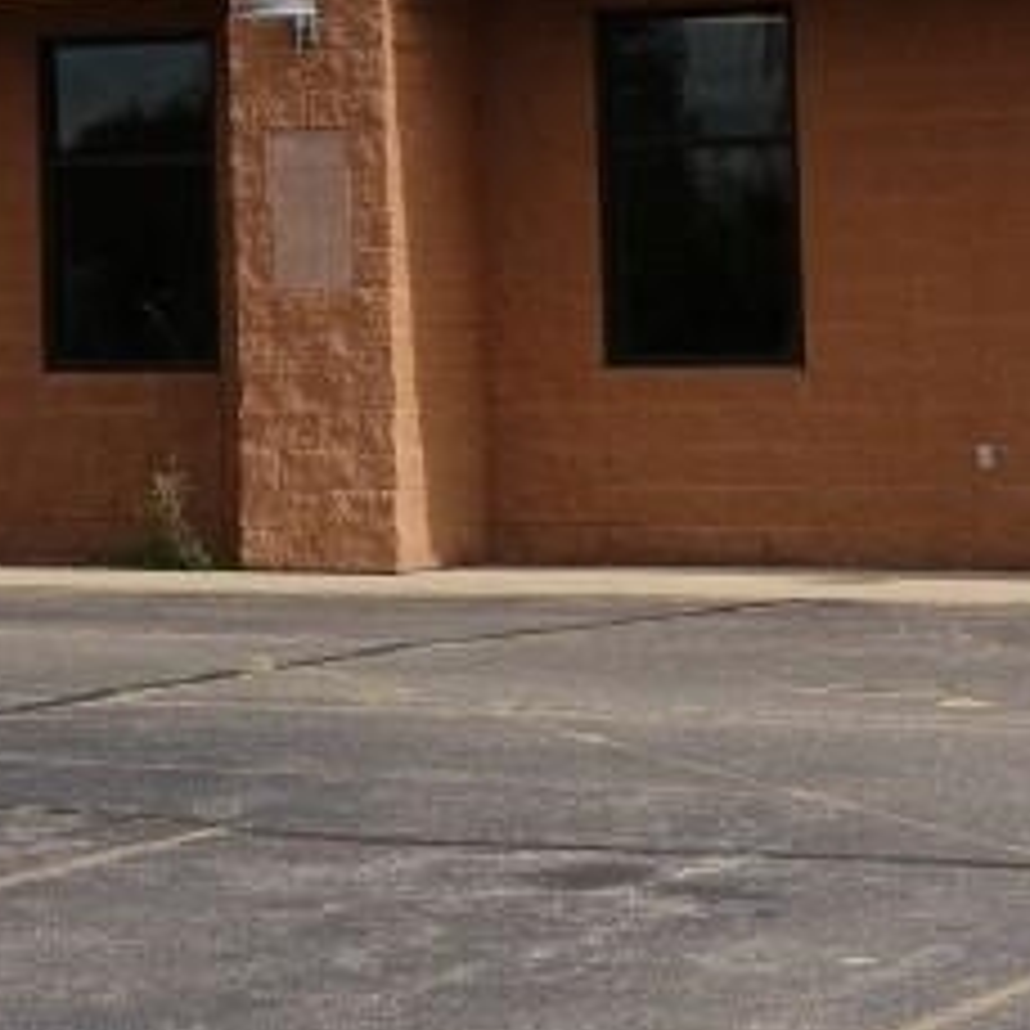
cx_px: -1079
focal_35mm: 154
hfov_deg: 10.4
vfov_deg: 11.3
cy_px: 58
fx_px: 5184
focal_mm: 13.34
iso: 125
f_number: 4.5
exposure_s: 1/800
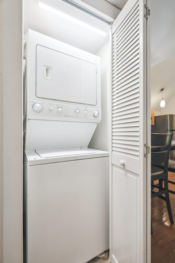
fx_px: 117
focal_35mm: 16
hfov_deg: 73.8
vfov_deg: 96.7
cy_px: 132
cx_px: 88
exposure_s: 1/6
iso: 320
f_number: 8
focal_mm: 16
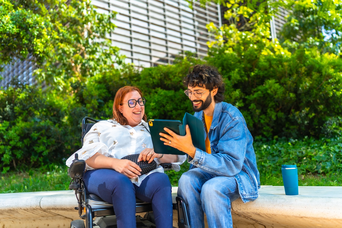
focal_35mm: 35
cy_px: 114
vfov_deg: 37.9
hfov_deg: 54.4
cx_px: 171
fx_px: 332
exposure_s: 1/1000
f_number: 2
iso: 80
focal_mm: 35
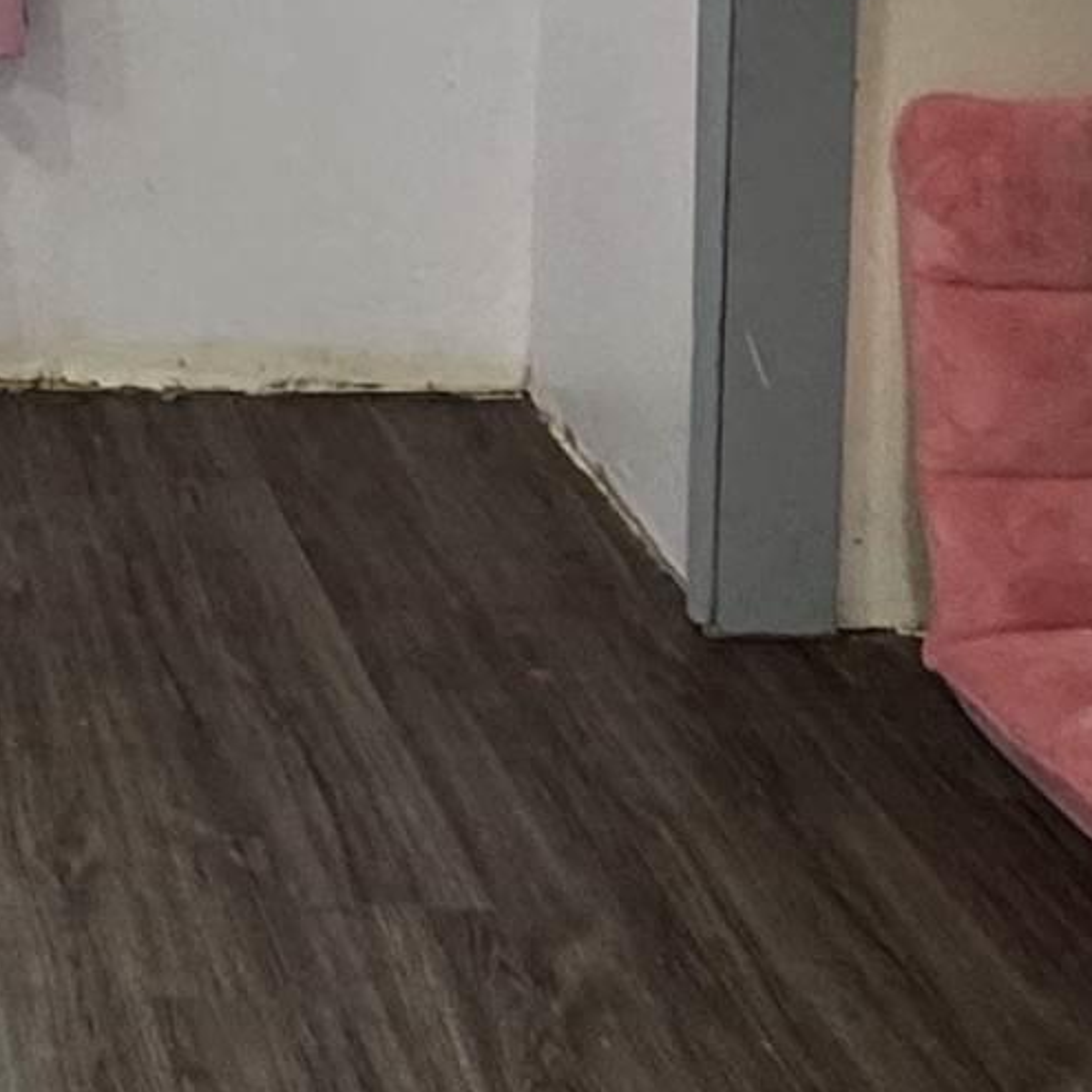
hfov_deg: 20.3
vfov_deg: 20.4
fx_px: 2748
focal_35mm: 77
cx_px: -371
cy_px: -354
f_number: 2.2
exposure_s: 1/60
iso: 250
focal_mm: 2.22
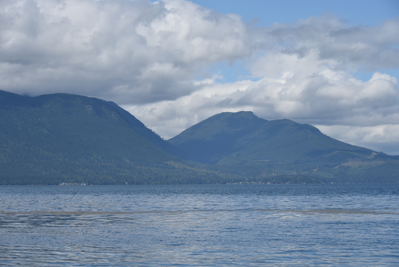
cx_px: 200
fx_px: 1242
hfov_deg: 18.3
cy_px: 134
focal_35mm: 112
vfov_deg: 12.2
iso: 100
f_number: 10
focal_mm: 112
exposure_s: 1/400
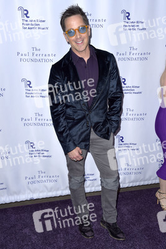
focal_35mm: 40
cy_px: 124
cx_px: 83
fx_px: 276
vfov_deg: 48.4
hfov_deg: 33.4
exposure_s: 1/250
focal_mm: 40
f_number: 6.3
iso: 400
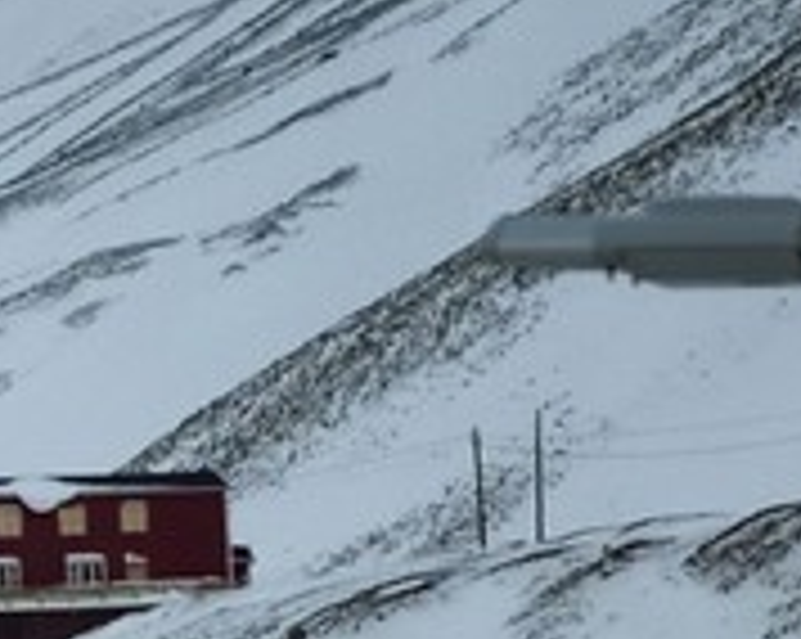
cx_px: -2668
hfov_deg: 1.7
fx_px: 26948
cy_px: -86
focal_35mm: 1138
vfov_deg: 1.4
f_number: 8
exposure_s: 1/250
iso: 400
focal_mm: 135
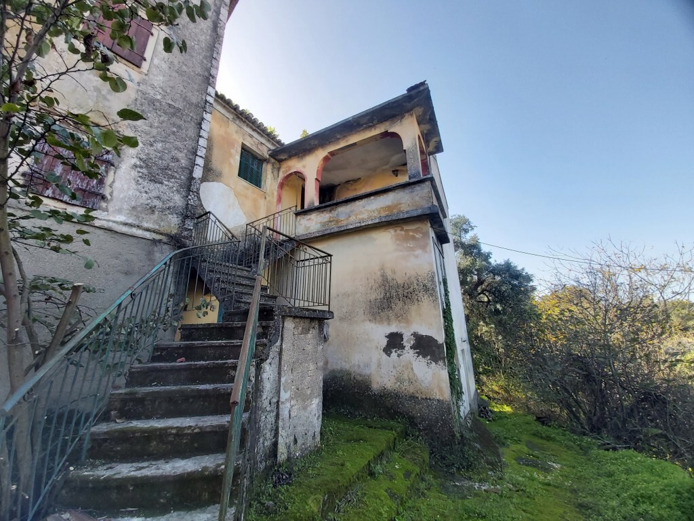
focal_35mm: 12
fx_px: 241
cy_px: 260
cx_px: 347
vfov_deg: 94.5
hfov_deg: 110.5
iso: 40
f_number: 2.2
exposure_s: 1/208
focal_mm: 1.42
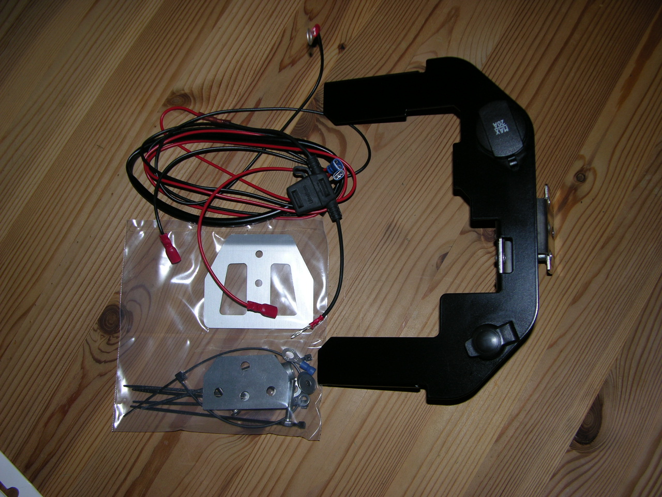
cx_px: 331
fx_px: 669
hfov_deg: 52.6
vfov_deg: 40.7
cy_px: 248
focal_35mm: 35
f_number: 2.8
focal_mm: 8.9
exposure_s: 1/60.1
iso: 50
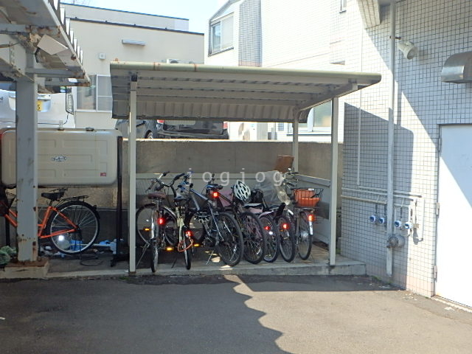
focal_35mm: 36
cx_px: 236
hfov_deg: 51.4
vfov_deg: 39.7
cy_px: 177
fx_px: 491
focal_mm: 6.4
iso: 125
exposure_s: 1/320
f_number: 5
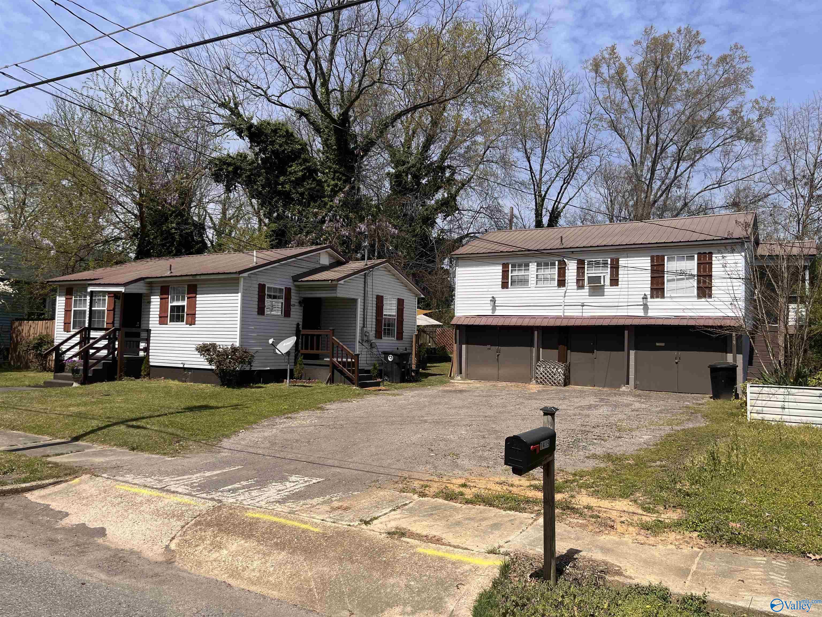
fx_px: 617
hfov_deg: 67.3
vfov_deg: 53.1
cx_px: 411
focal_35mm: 26
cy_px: 308
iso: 50
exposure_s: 1/4310
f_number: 1.6
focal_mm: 5.1
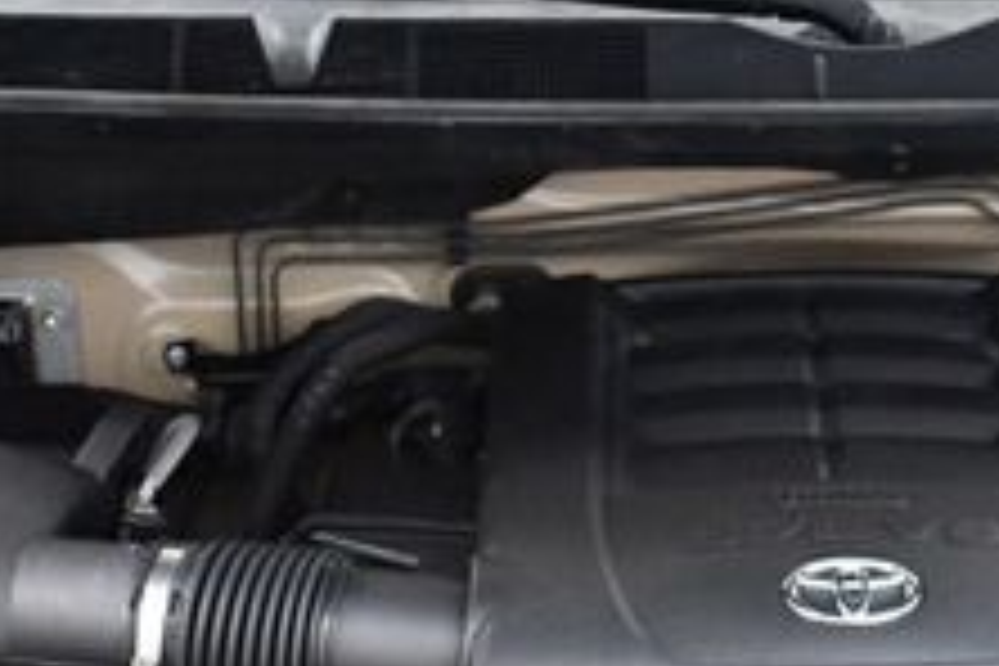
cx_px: 742
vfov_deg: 13.2
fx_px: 2886
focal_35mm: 104
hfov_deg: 19.5
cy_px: 378
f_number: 3.5
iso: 3200
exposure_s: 1/80
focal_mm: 18
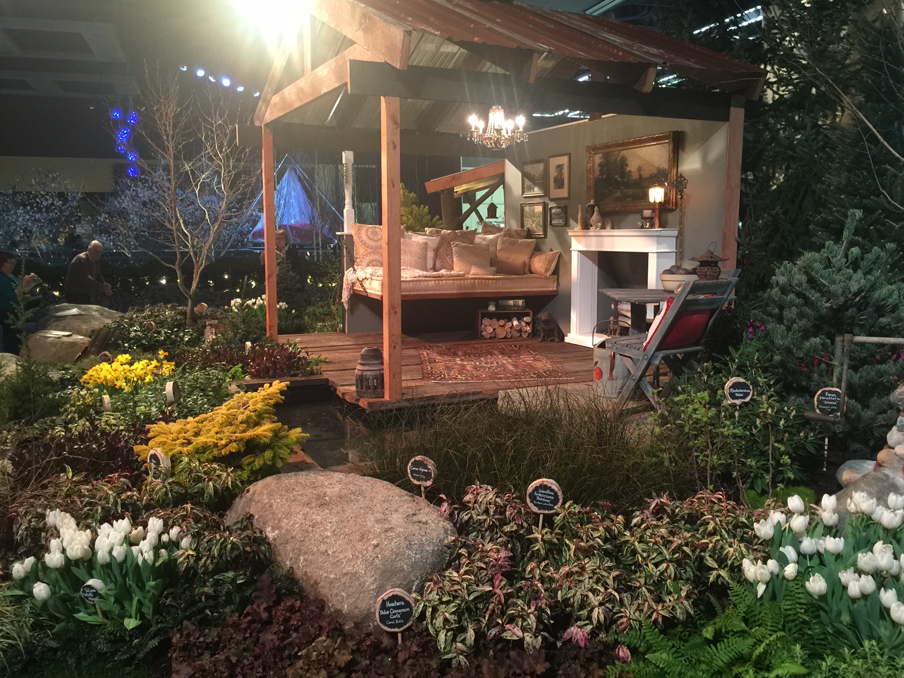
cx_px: 465
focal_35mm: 30
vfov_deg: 46.8
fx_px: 783
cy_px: 333
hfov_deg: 60.0
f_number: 2.2
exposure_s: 1/10
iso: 100
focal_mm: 4.15
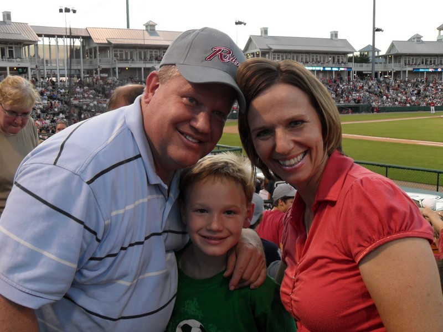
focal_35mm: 35
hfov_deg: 52.6
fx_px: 448
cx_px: 222
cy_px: 166
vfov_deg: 40.7
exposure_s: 1/45
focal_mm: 6.2
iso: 120
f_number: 2.8
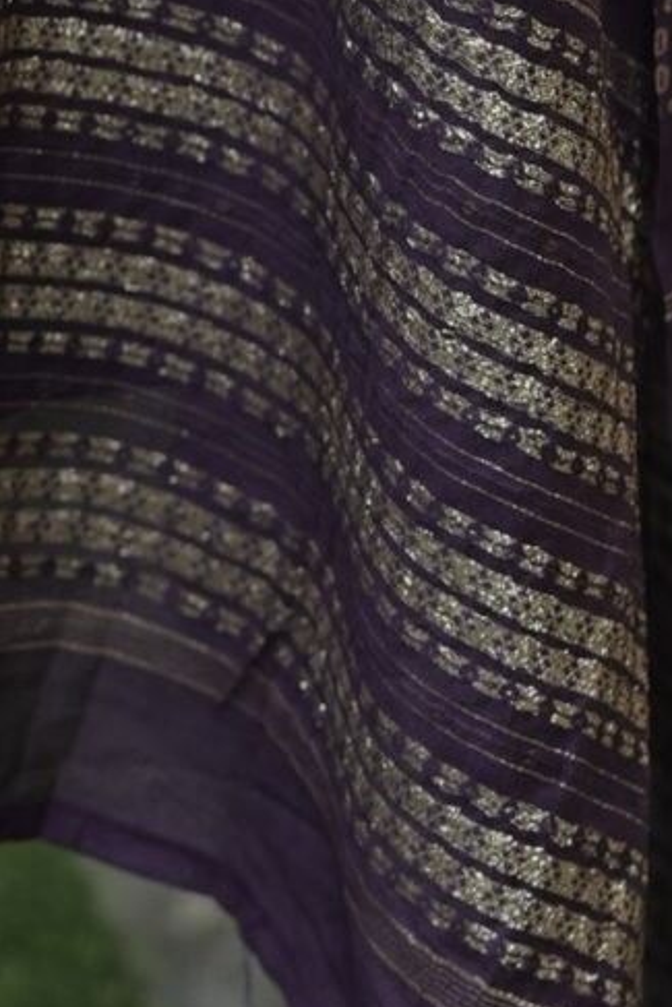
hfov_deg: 3.1
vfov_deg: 4.6
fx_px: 12506
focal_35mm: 447
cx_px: -322
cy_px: -8
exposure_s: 1/1250
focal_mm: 85
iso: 500
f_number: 2.2
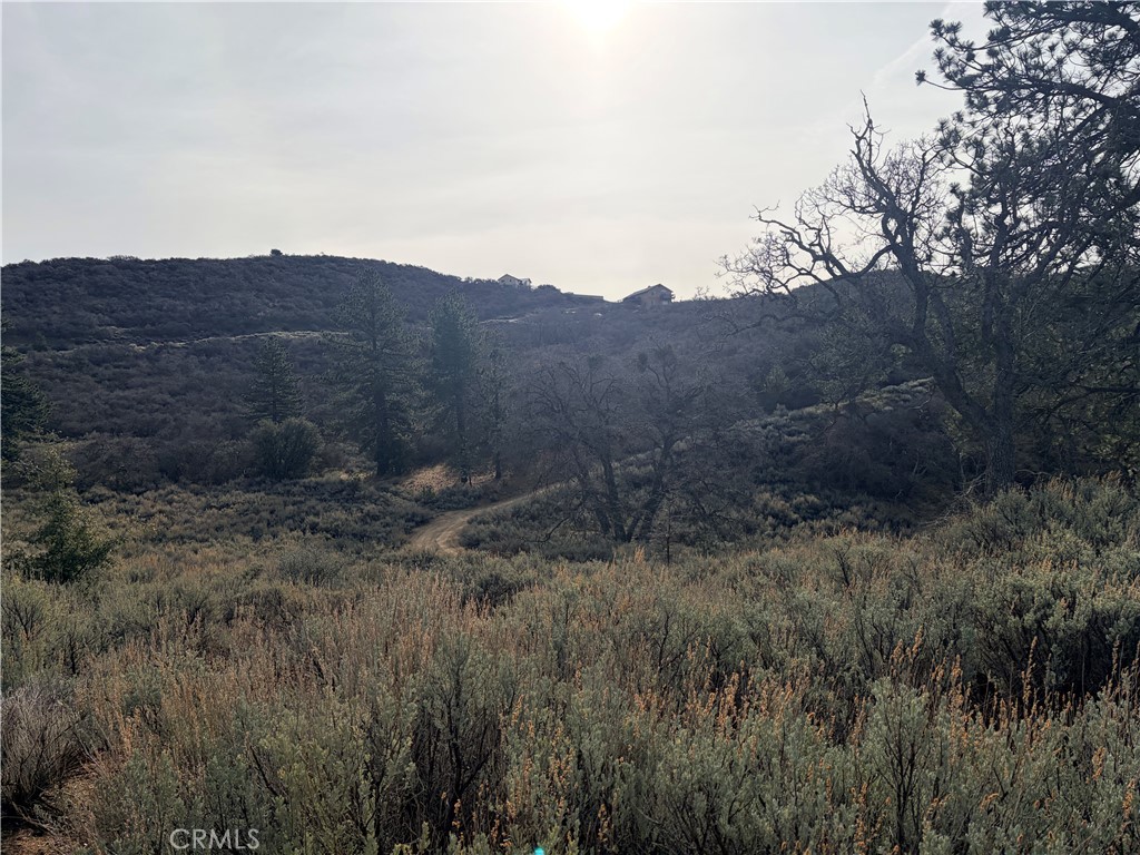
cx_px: 570
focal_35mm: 26
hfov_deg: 67.3
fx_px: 856
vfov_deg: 53.1
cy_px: 428
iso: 50
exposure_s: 1/8850
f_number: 1.6
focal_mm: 5.96
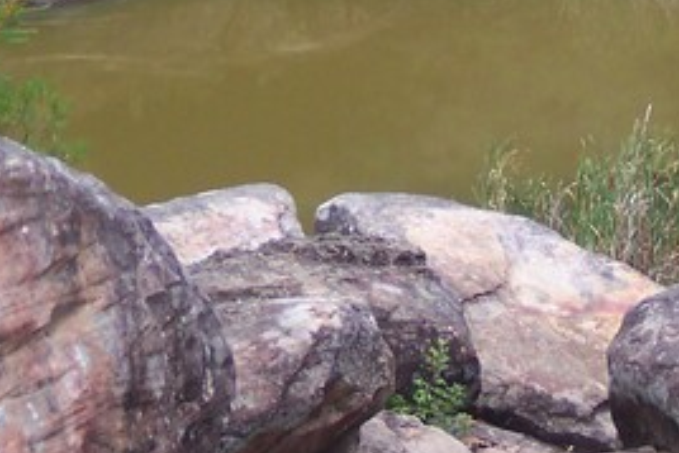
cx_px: 390
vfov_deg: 8.0
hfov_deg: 12.2
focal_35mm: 169
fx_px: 3189
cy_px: -132
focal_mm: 13.3
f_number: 3.4
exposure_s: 1/45
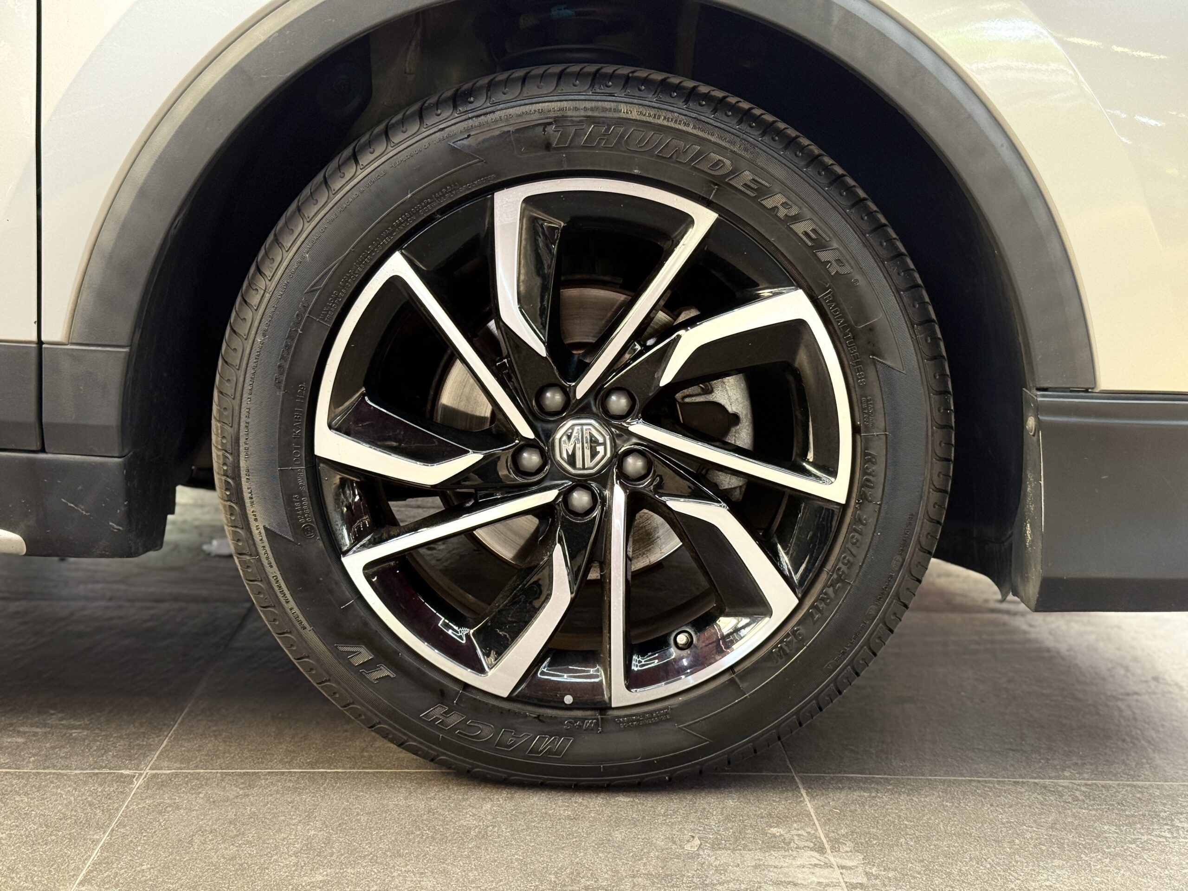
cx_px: 594
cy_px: 446
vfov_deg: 30.3
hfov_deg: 39.7
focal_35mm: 48
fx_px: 1647
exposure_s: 1/93
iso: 100
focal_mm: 6.76
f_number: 1.78
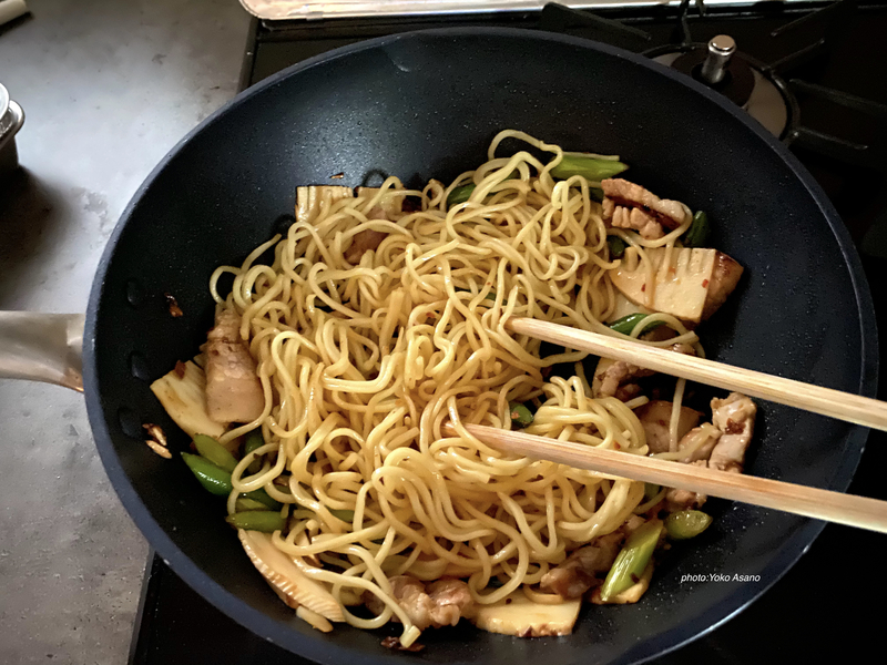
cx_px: 444
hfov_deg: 67.3
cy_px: 332
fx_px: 666
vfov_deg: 53.1
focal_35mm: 26
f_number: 1.8
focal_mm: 4.25
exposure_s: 1/2
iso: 640
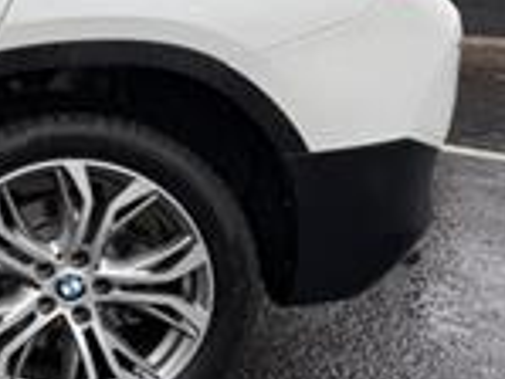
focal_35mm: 103
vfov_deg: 13.9
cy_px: -91
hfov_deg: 15.2
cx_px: -515
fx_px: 1504
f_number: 1.78
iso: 64
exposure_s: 1/246
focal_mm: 6.76
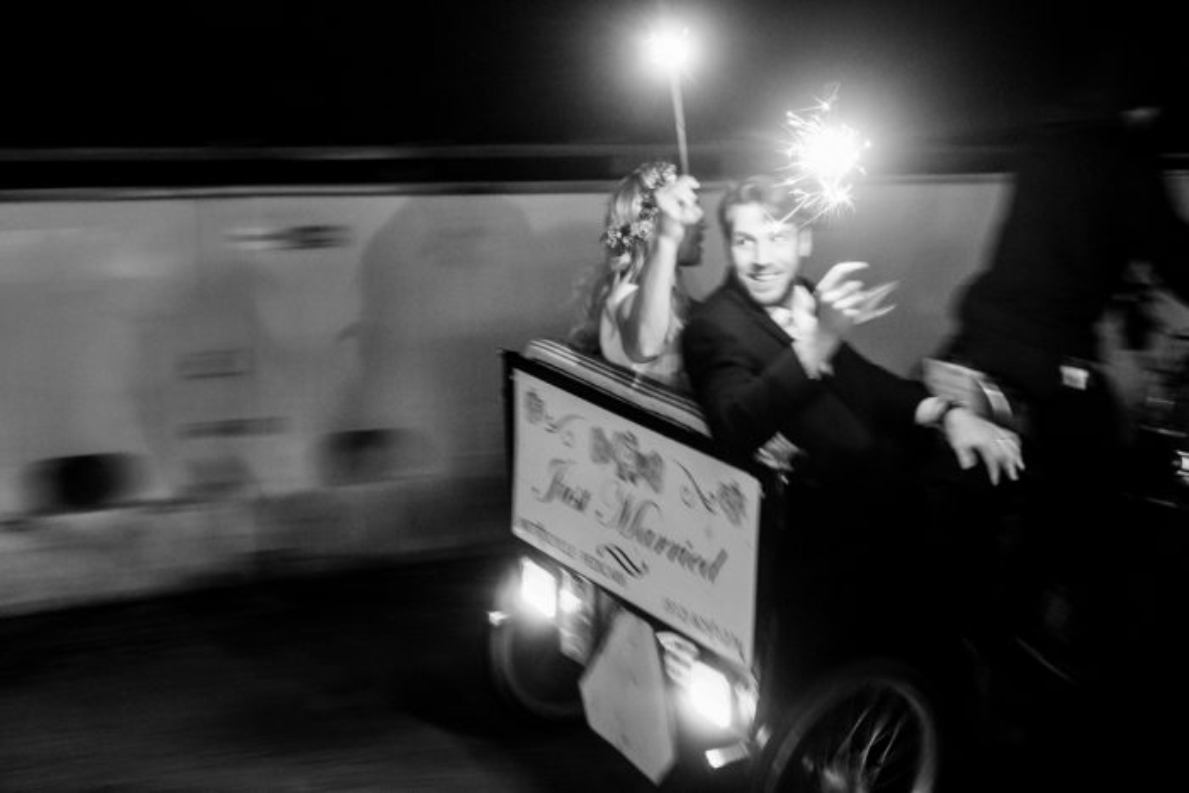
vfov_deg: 25.5
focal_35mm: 53
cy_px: 396
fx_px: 1751
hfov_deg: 37.5
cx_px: 594
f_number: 3.2
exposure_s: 1/15
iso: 6400
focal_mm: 35
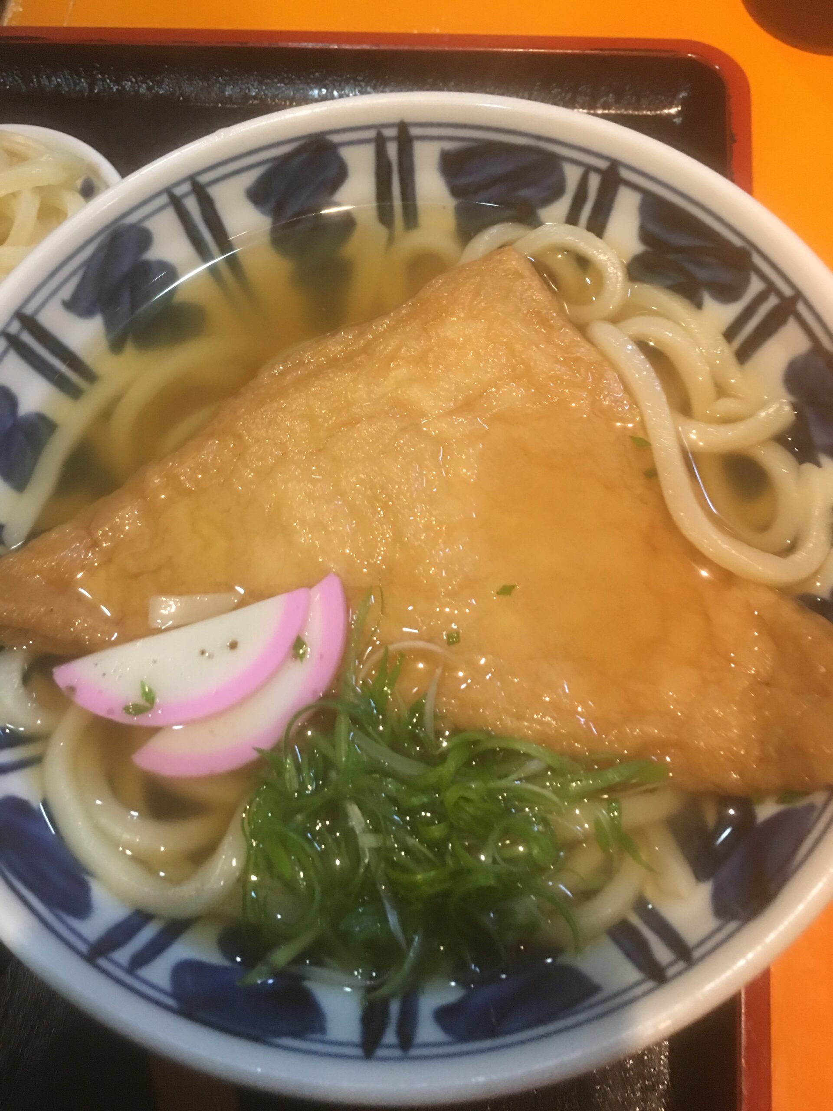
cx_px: 416
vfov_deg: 61.7
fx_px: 930
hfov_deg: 48.2
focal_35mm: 29
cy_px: 556
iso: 100
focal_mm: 4.15
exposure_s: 1/15
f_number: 2.2
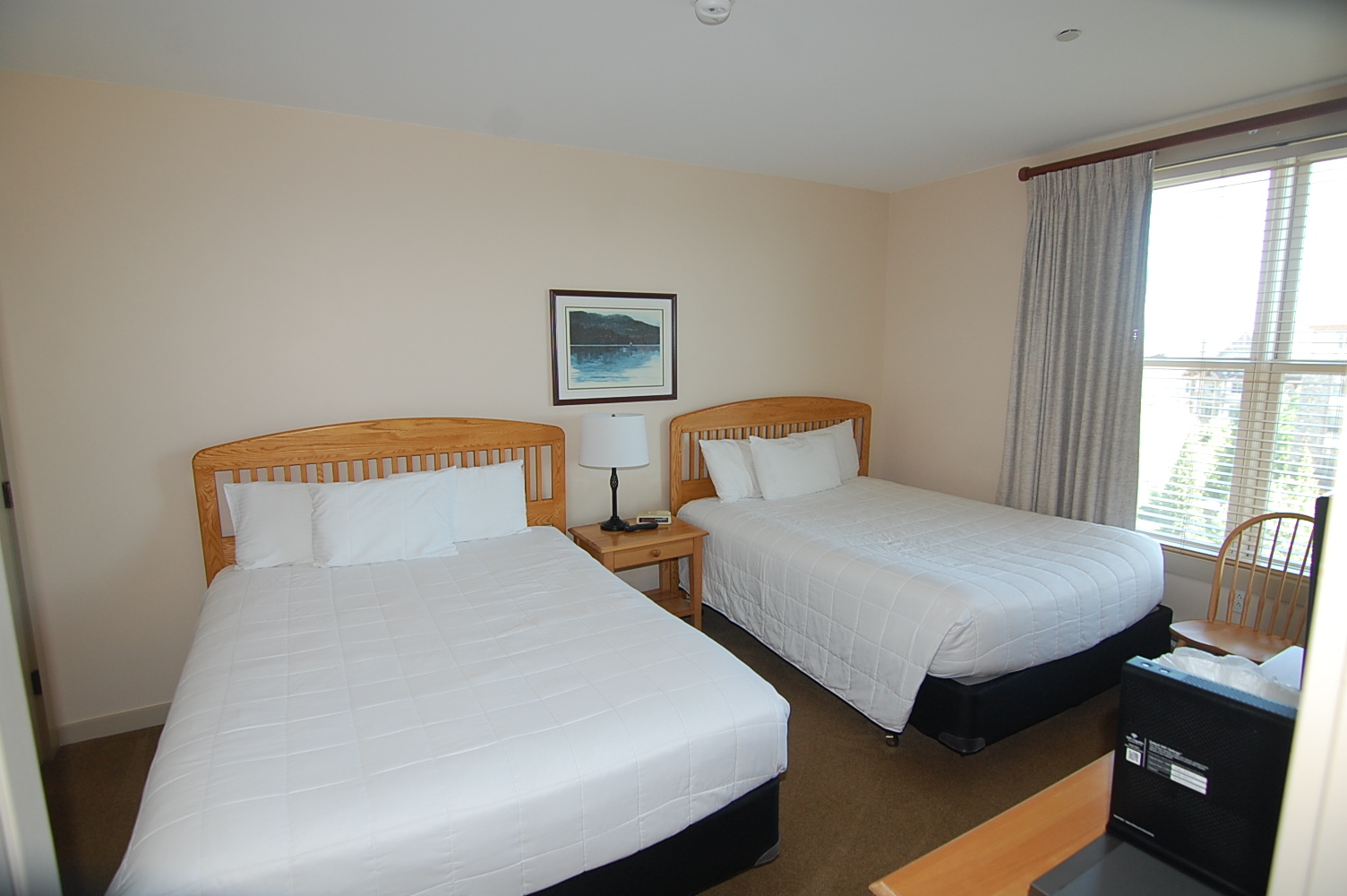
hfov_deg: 90.1
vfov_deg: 67.3
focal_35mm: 18
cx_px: 674
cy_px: 448
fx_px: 673
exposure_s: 1/60
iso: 400
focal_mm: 12
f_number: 4
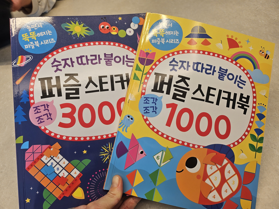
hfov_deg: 71.6
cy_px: 104
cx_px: 140
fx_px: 193
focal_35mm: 24
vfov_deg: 56.8
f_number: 1.8
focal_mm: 5
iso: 50
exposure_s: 1/129
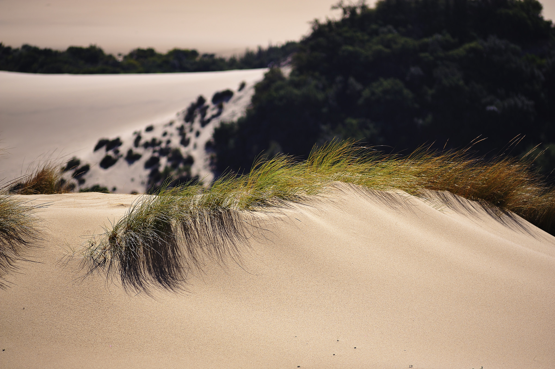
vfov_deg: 6.9
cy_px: 184
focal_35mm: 200
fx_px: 3081
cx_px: 278
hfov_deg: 10.3
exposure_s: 1/1600
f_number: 4
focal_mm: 200
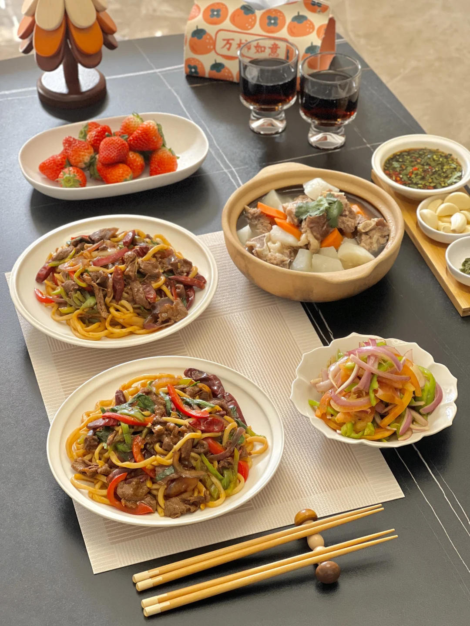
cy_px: 313
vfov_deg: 25.3
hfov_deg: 19.1
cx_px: 235
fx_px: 1394
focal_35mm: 77
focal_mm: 9
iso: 250
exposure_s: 1/121
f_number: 2.8
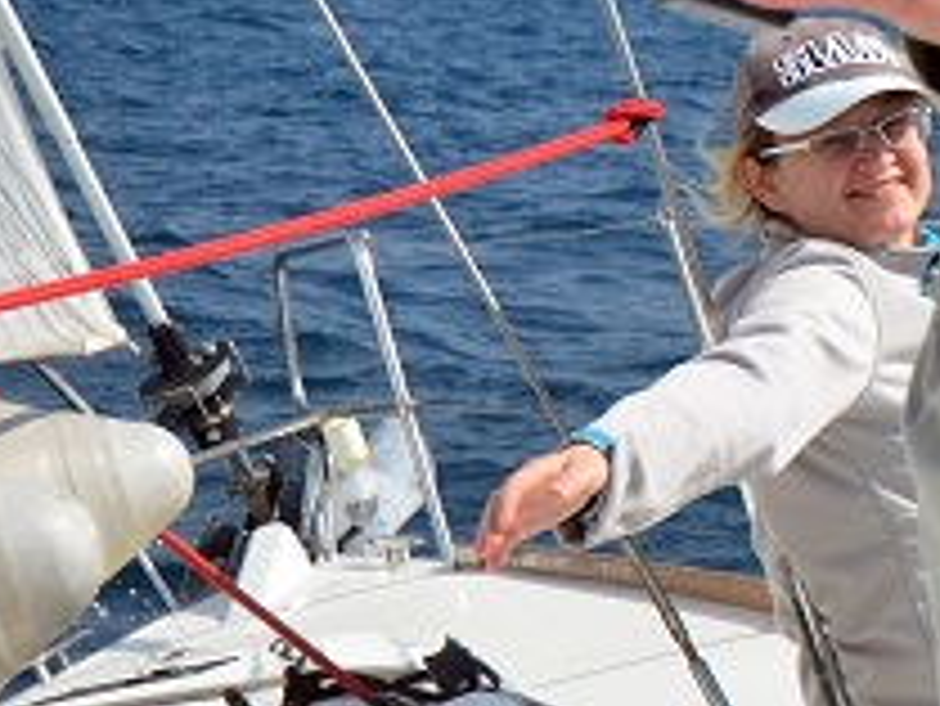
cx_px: 1113
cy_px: 182
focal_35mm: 165
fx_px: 4483
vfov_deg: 9.0
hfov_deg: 11.7
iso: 500
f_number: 4
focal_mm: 24
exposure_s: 1/8000
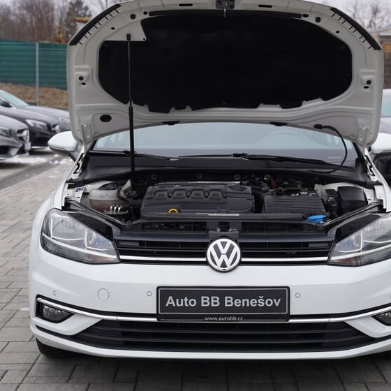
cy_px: 187
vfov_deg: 24.7
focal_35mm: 70
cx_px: 230
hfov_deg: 24.6
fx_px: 895
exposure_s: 1/125
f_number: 4.5
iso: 100
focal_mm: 45
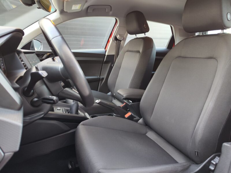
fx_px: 153
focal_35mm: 23
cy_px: 86
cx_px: 116
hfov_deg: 73.9
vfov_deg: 58.9
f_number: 1.69
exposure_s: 1/50
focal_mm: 7.01
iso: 764
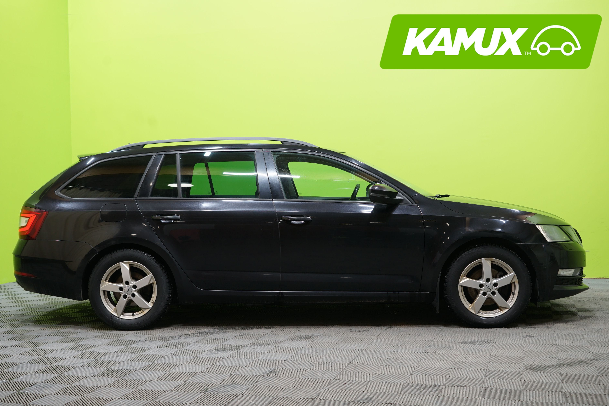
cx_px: 300
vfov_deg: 29.9
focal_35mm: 45
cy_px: 206
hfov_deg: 43.6
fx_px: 761
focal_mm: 43
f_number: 5.6
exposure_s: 1/25
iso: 400
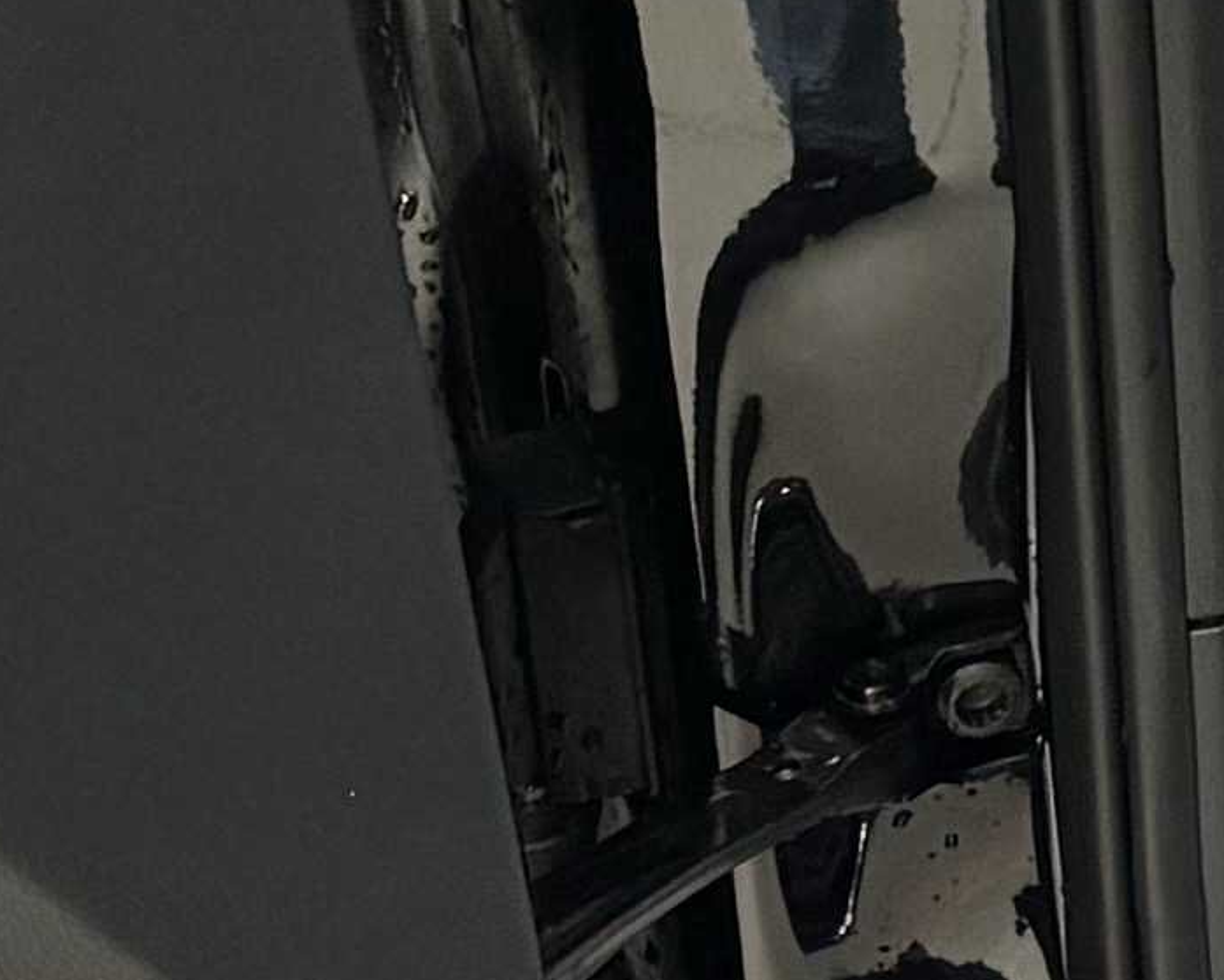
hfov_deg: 8.8
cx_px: 2293
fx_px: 7537
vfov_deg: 7.4
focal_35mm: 208
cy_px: 61
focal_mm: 5.96
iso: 400
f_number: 1.6
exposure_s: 1/49
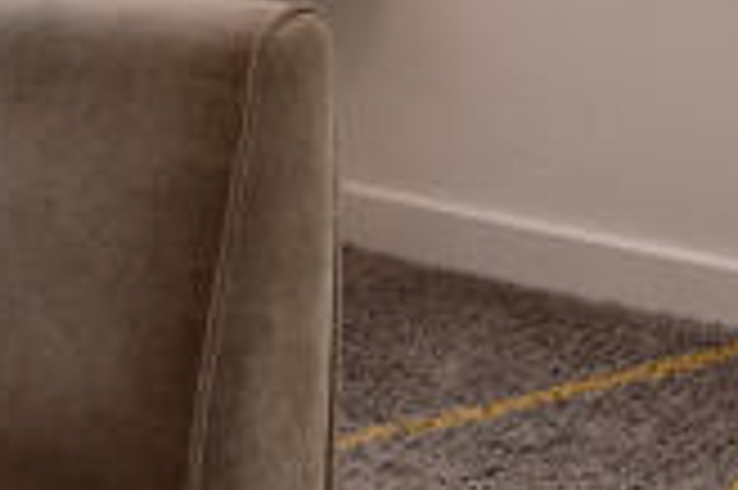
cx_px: 333
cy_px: -452
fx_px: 2048
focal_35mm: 100
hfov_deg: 20.4
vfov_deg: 12.3
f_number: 8
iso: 400
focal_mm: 16
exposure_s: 1/400
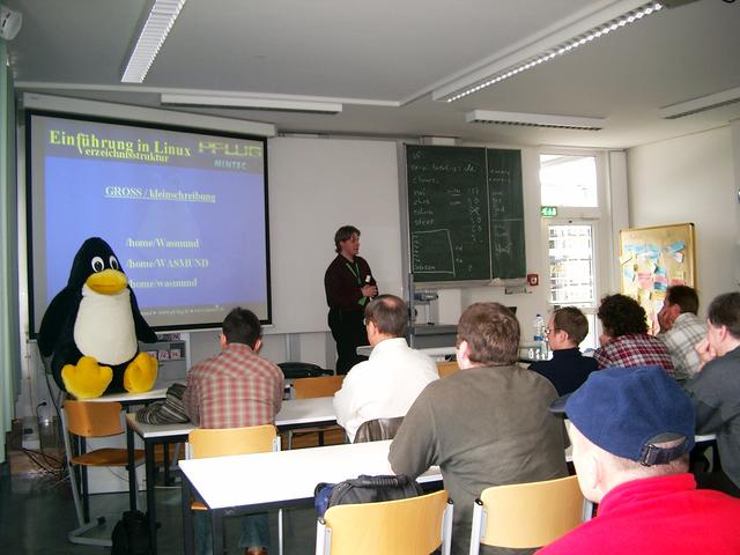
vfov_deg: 38.7
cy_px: 278
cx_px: 370
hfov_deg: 50.1
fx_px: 791
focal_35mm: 37
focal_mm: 7.6
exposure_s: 1/60
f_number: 2.6
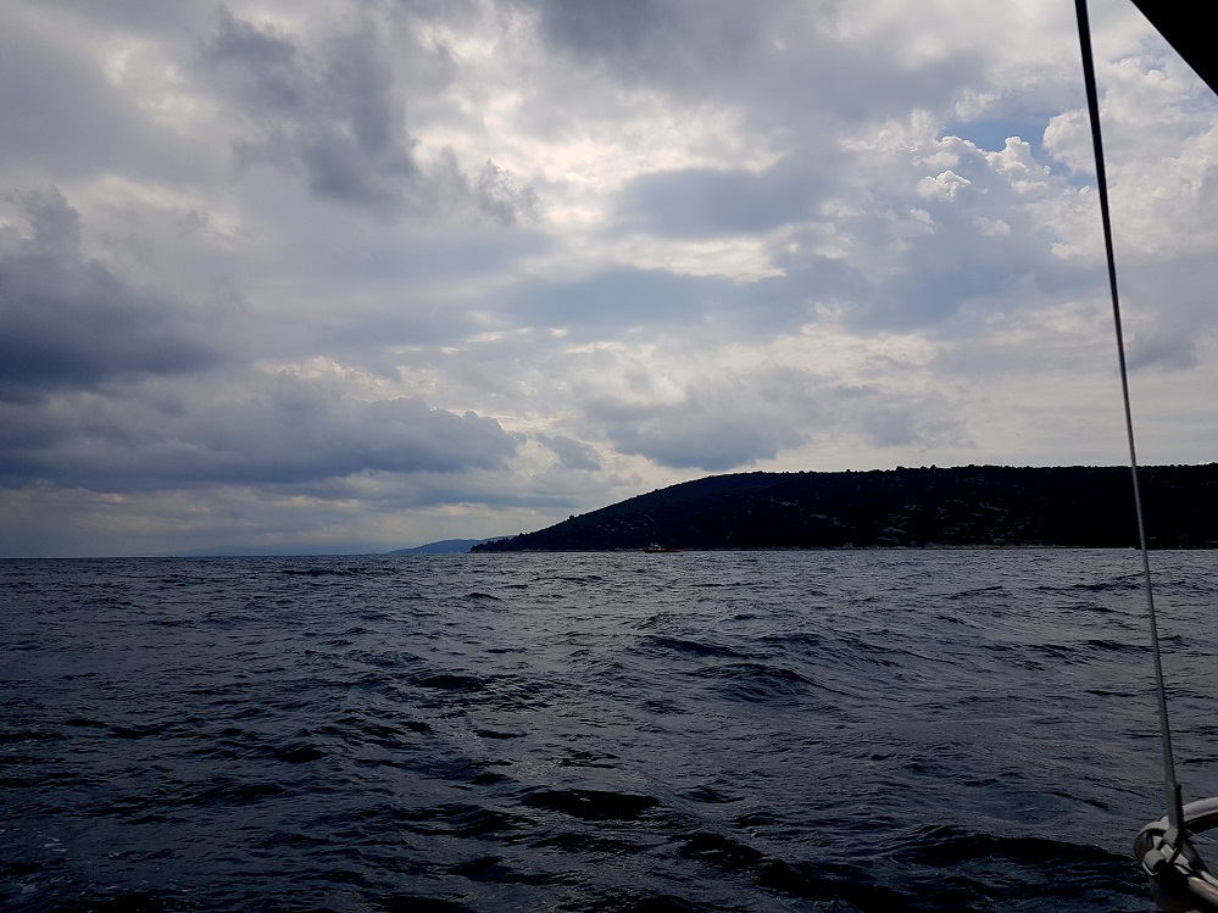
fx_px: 915
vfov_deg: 53.1
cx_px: 609
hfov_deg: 67.3
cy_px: 456
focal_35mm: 26
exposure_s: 1/5120
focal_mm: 4.2
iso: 50
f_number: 1.7
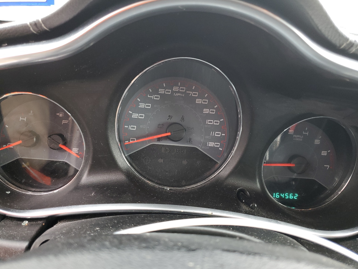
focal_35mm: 27
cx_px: 175
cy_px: 138
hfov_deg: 65.3
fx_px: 279
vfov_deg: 51.4
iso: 98
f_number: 1.5
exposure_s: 1/60.2
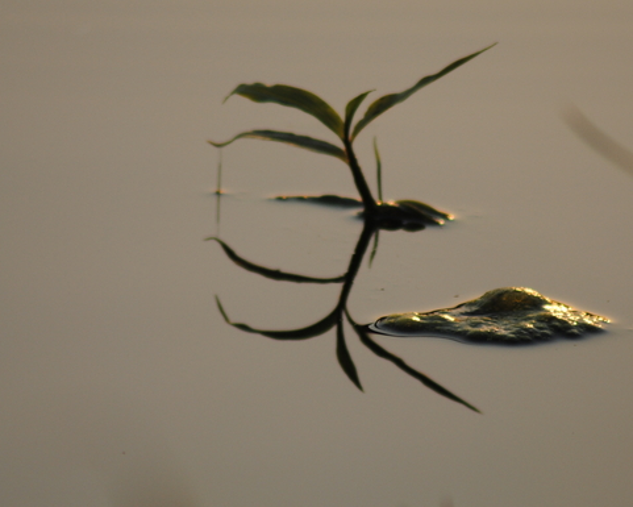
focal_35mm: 704
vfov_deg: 2.2
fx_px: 13192
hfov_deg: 2.7
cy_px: 289
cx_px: 317
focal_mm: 300
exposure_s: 1/800
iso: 200
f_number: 5.6
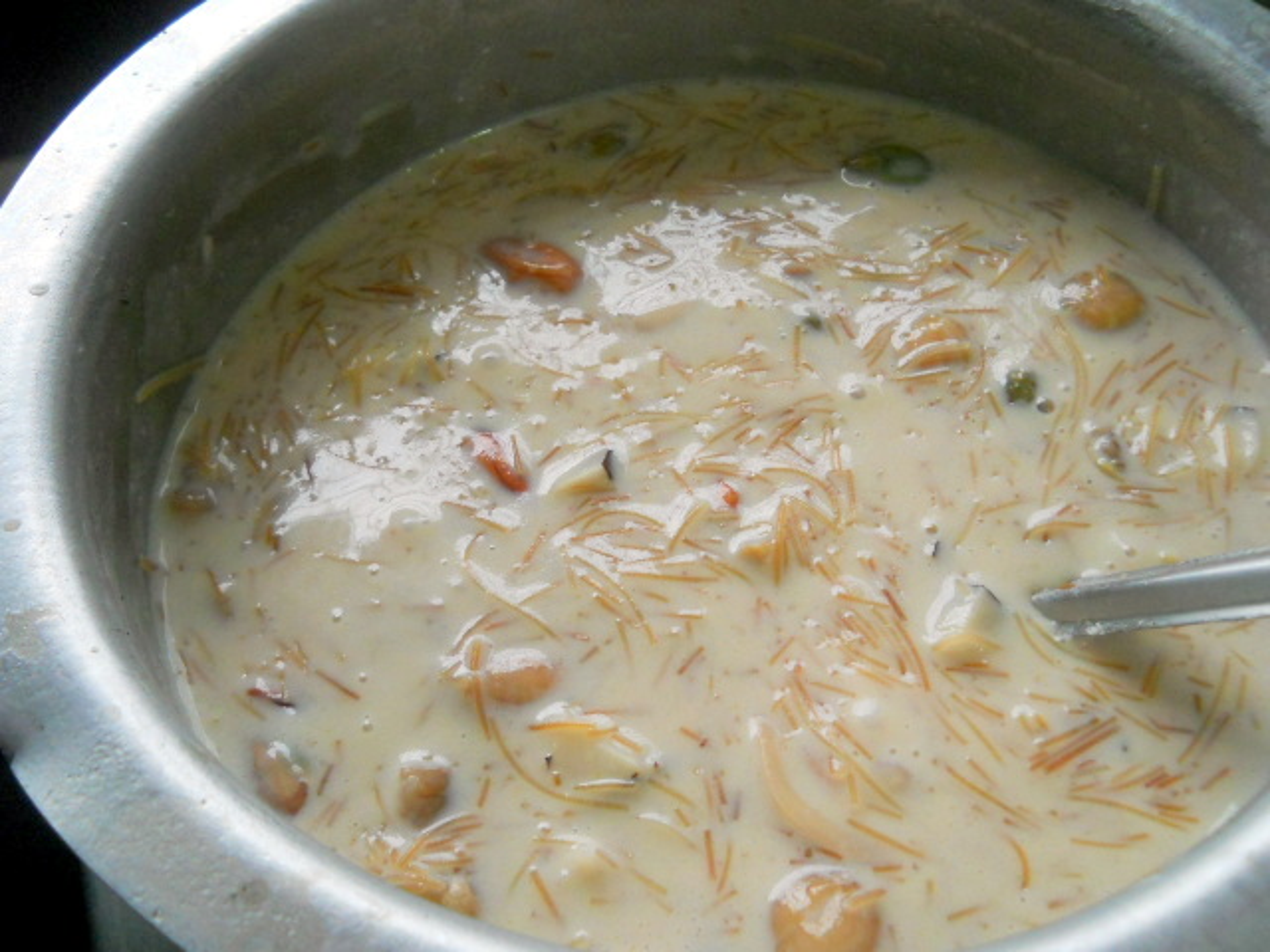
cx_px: 635
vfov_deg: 35.1
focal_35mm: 41
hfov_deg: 45.8
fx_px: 1504
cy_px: 476
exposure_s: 1/50
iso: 400
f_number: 3.1
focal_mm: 6.72
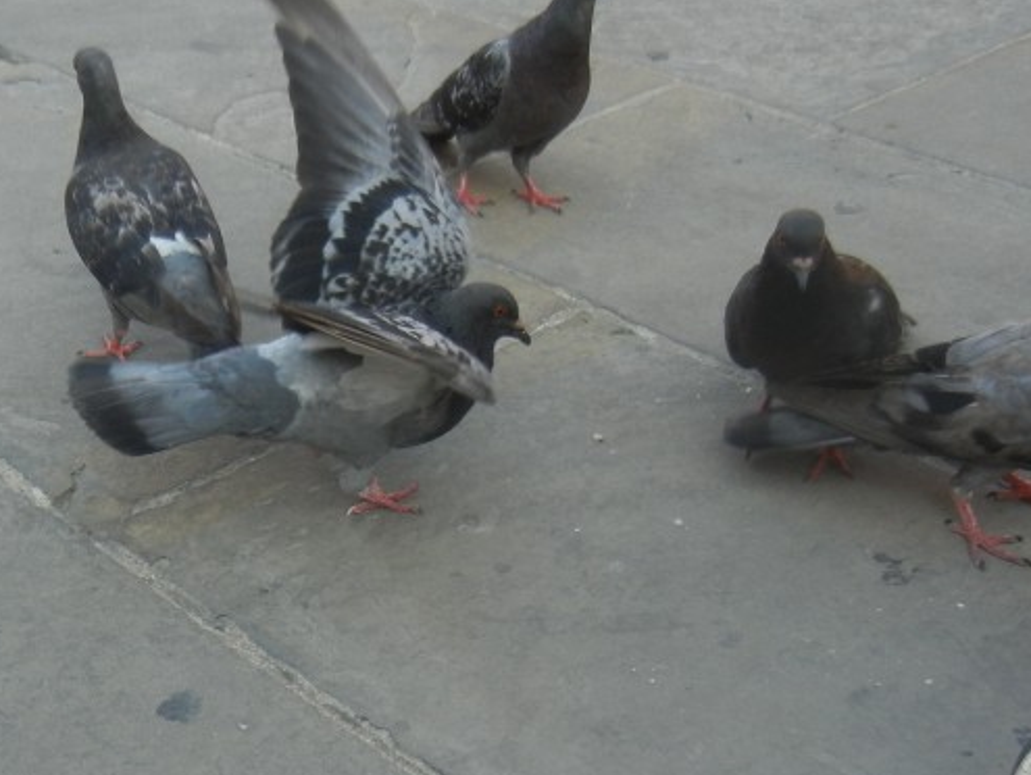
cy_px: 623
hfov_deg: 30.5
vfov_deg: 23.3
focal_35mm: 62
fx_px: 1848
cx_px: 219
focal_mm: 5.4
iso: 160
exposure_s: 1/170
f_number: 3.5
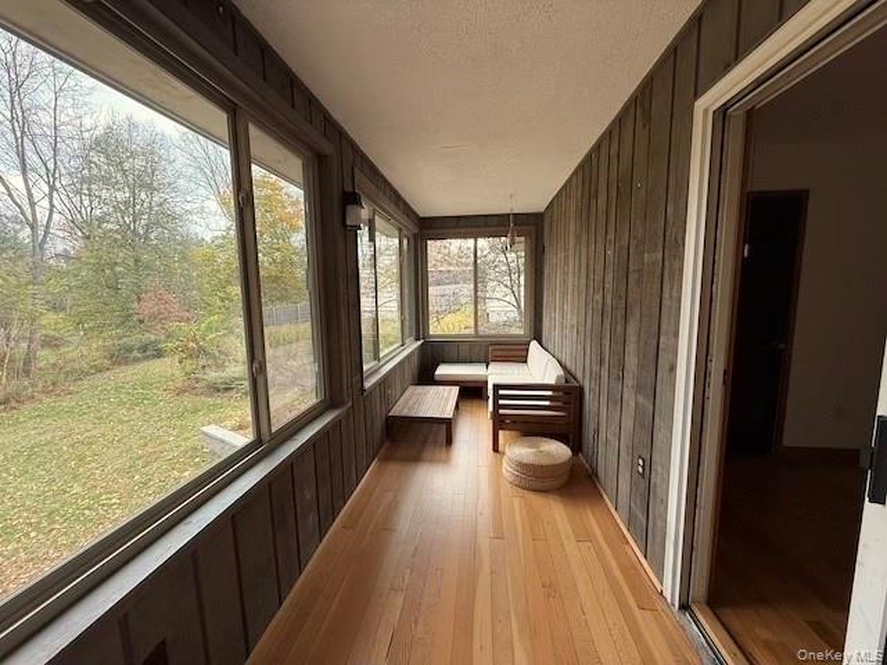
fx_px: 359
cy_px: 332
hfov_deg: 102.1
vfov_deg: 85.7
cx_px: 444
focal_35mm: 14
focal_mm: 2.22
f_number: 2.2
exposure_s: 1/99
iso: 160
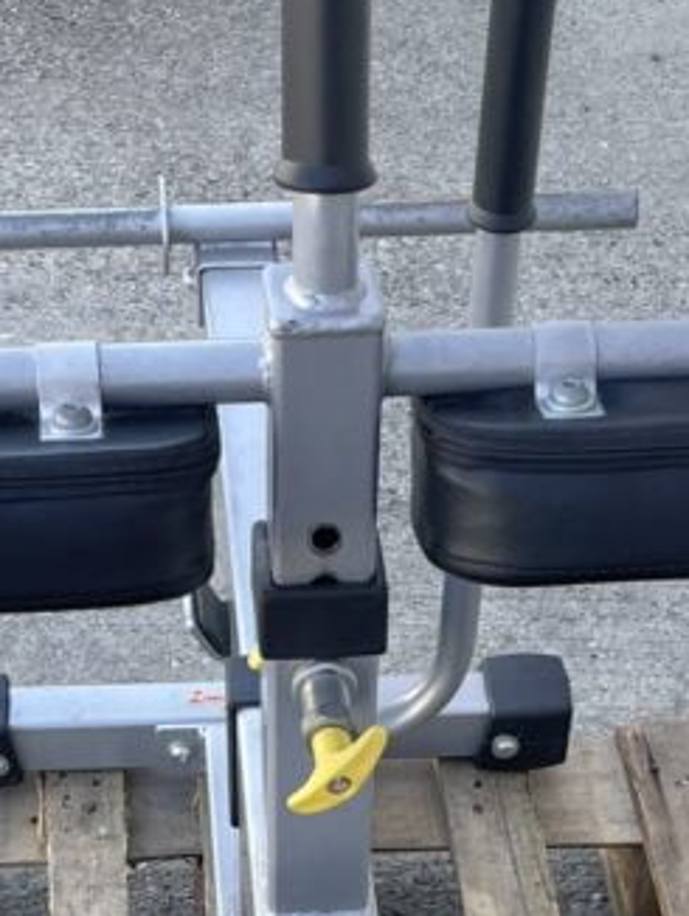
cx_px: 292
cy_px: 1055
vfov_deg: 21.6
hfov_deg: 17.4
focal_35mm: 85
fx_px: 2253
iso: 32
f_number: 1.6
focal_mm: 4.2
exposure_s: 1/413
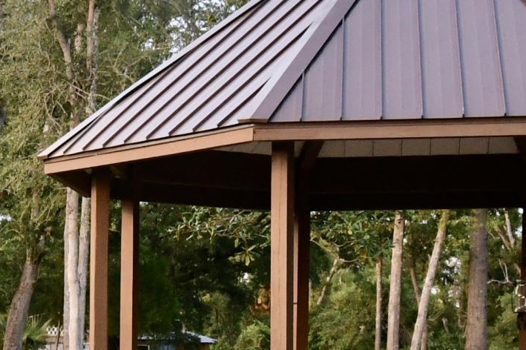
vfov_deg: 10.6
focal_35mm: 127
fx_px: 1855
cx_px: -138
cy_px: 402
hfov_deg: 15.4
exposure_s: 1/60
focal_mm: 20
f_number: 5.6
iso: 2000
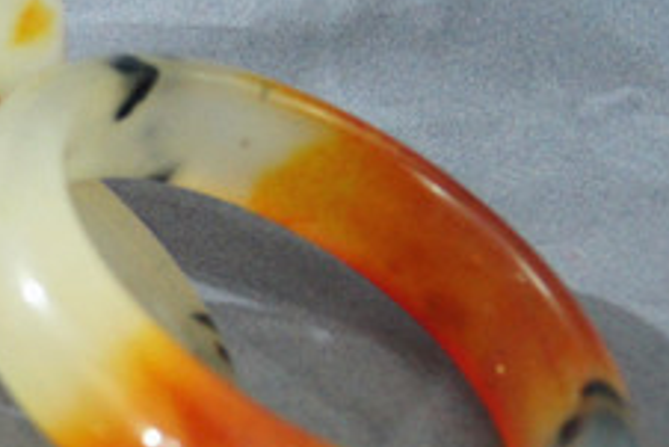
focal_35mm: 159
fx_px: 2957
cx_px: -198
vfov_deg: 8.6
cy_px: 284
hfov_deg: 12.5
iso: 1600
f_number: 4.5
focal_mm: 30
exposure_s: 1/15
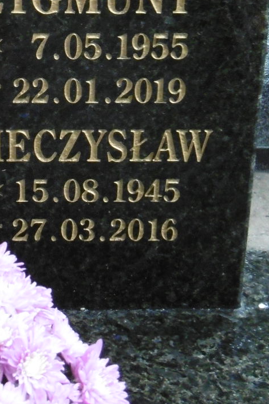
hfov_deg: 8.9
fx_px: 1726
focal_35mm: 154
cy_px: 65
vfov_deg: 13.3
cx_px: 54
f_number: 4
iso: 320
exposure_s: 1/60
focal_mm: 9.2
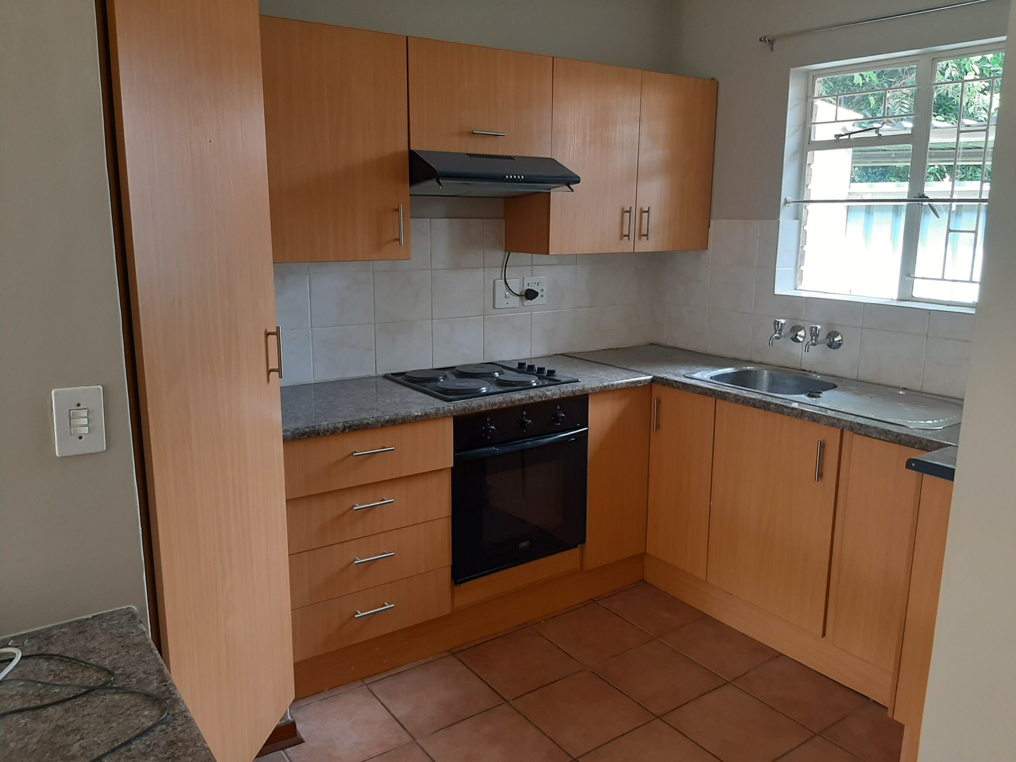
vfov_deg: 51.4
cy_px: 381
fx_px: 792
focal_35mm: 27
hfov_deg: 65.3
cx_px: 508
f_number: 1.7
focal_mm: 3.93
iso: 64
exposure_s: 1/50
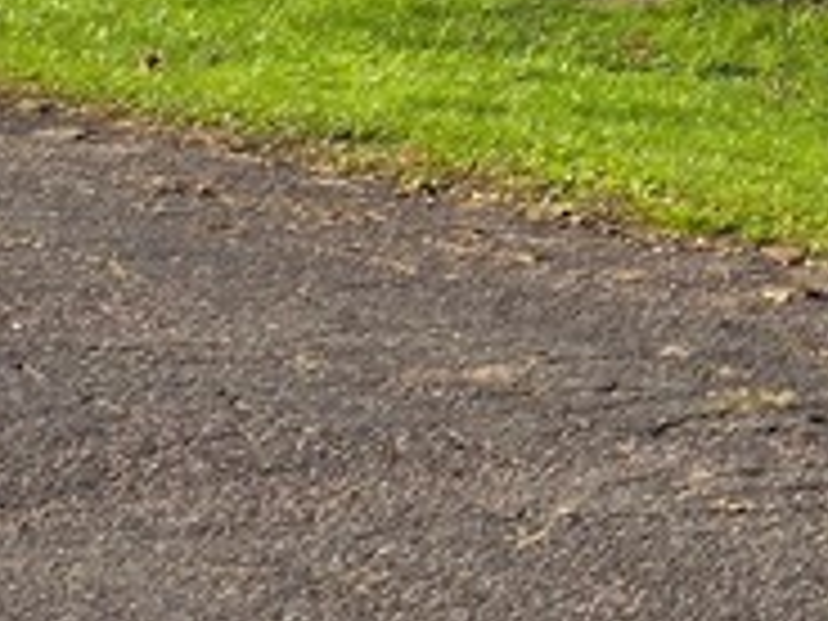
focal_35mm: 128
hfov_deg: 11.8
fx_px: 3062
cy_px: -657
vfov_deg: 10.5
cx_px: 2128
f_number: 1.7
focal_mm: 6.3
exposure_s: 1/490
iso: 12
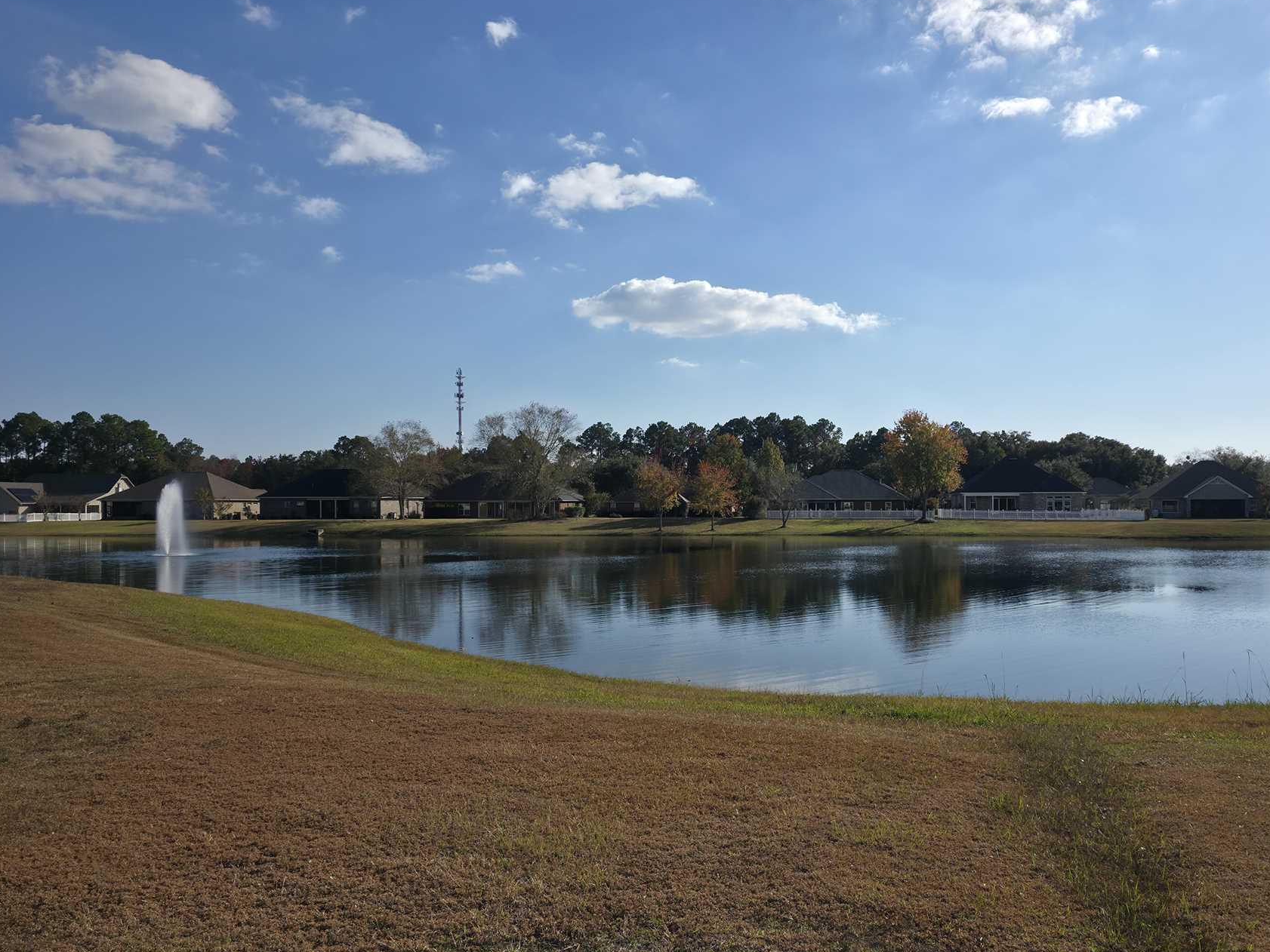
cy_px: 520
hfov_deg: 63.0
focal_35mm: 28
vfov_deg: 49.7
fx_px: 1027
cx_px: 746
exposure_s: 1/3818
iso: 32
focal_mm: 6.3
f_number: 1.7
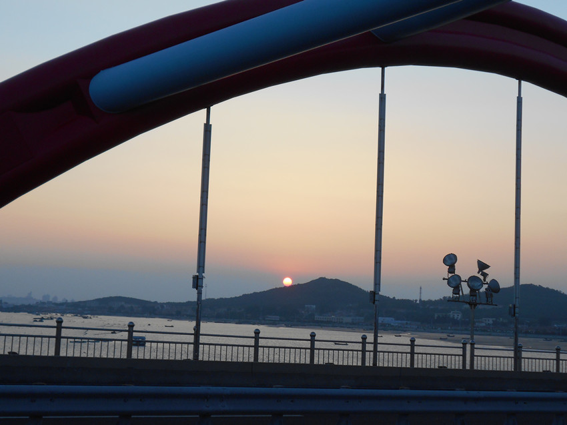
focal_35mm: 50
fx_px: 819
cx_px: 284
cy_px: 212
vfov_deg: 29.1
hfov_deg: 38.2
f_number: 4.5
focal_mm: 8.8
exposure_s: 1/250
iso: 100
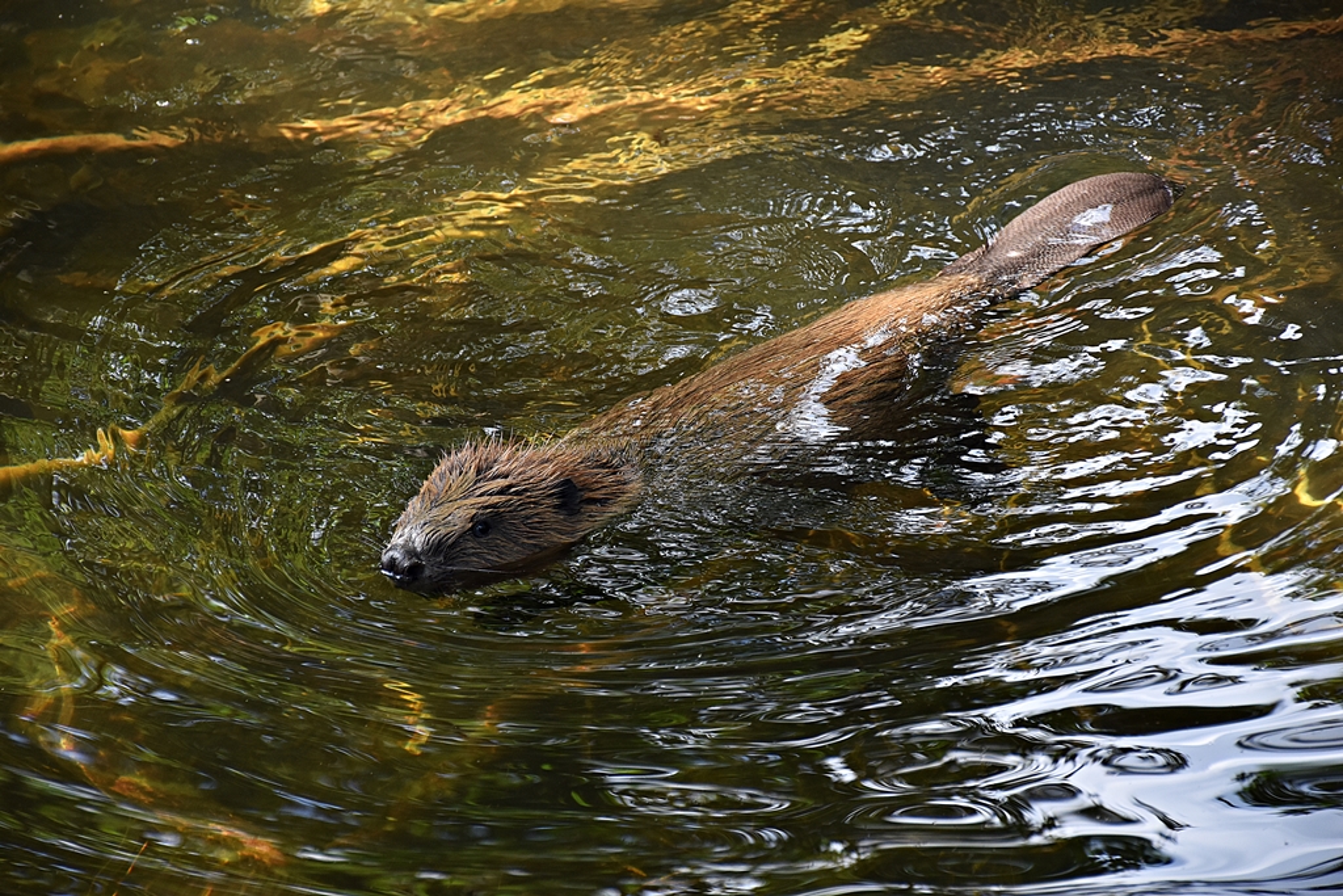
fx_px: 5876
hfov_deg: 13.0
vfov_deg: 8.7
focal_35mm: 158
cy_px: 448
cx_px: 672
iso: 560
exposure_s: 1/250
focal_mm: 105
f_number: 5.6
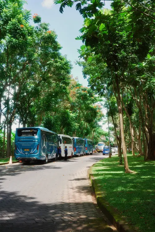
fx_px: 258
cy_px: 116
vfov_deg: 48.5
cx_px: 78
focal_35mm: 40
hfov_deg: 33.4
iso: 200
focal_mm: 26
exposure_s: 1/320
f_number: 5
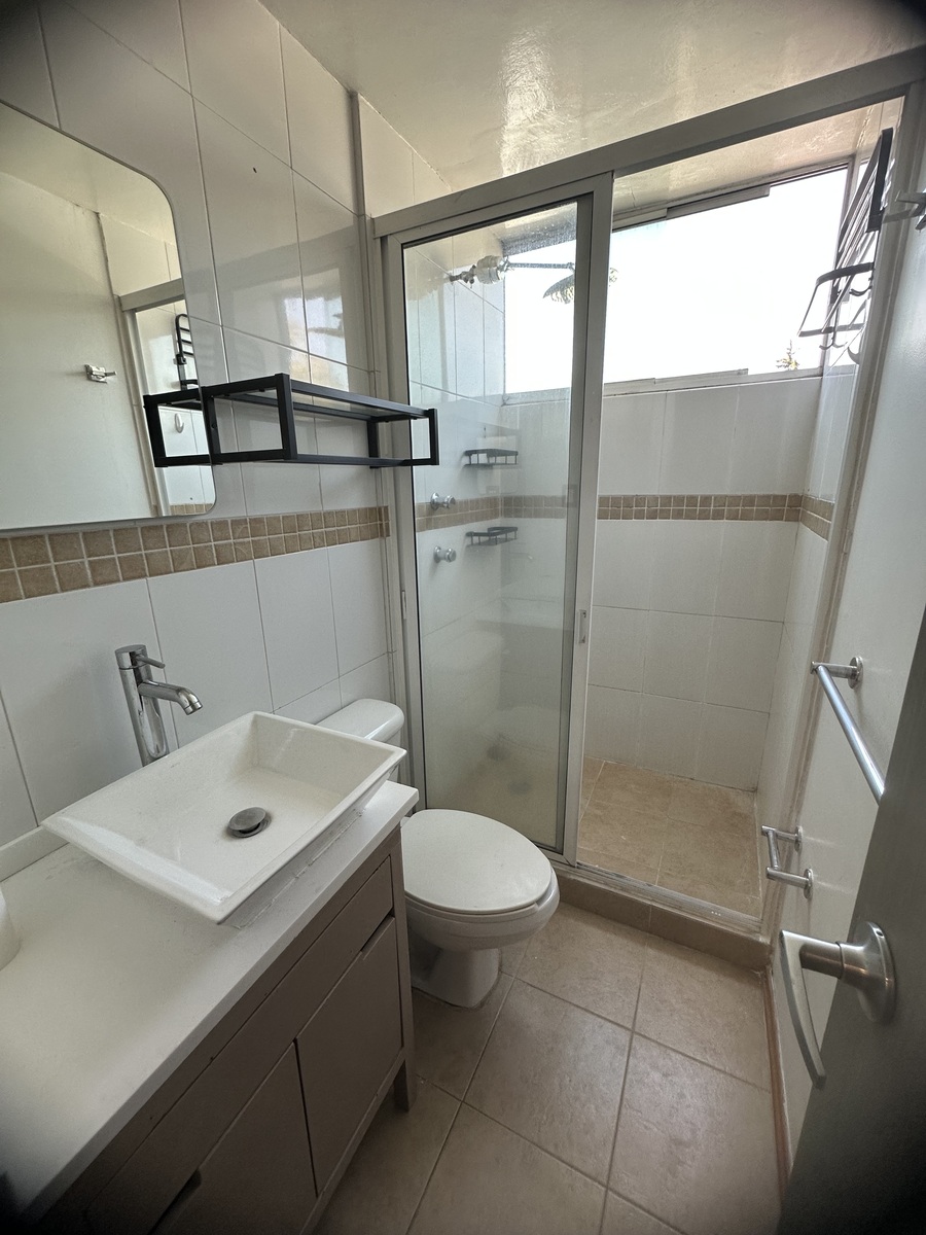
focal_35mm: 14
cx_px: 463
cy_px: 618
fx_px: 499
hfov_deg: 85.7
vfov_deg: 102.1
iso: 160
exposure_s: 1/120
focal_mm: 2.22
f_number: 2.2
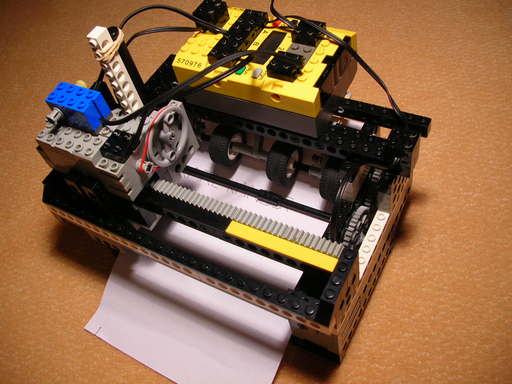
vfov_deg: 40.7
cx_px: 256
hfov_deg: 52.6
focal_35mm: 35
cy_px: 192
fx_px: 518
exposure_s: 1/15.2
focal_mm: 5.8
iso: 50
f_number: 2.8
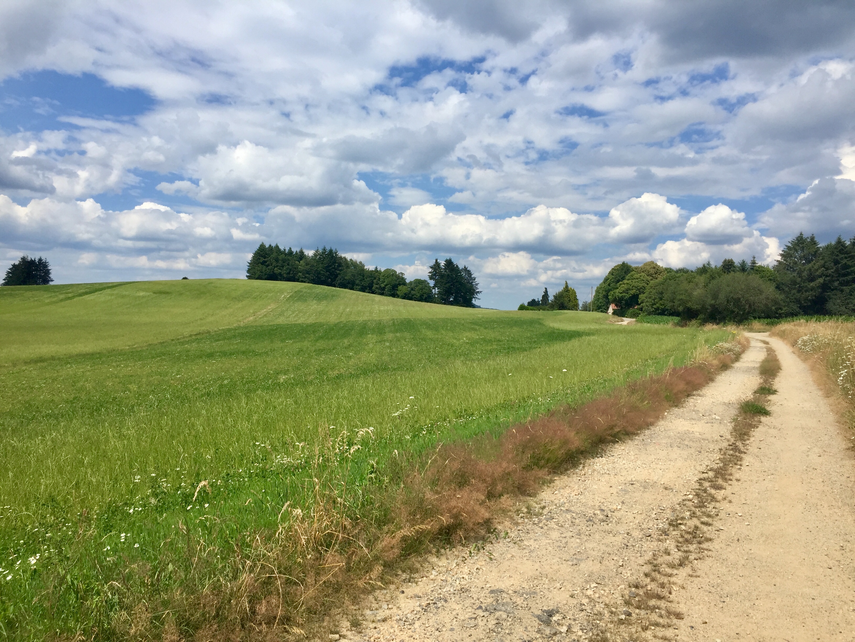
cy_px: 321
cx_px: 428
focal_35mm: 29
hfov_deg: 61.7
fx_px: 716
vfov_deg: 48.2
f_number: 2.2
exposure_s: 1/3049
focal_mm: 4.15
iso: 32
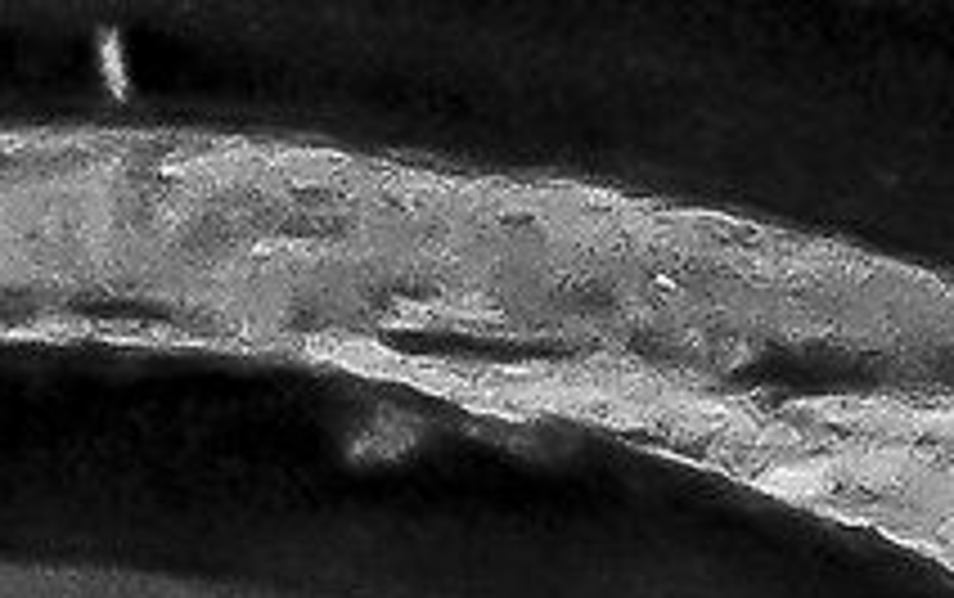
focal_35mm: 1001
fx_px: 26053
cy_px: 3885
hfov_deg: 2.1
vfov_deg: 1.3
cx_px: 194
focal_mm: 58
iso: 800
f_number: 2.8
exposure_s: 1/25
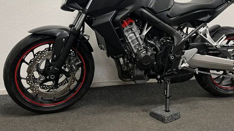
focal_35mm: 36
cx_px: 130
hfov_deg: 55.2
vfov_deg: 31.9
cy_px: 26
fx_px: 223
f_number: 1.6
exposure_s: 1/50
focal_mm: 5.1
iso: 100
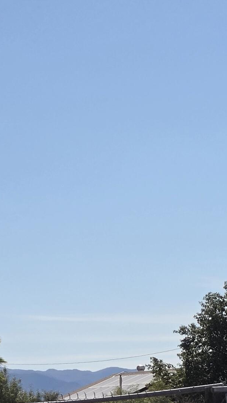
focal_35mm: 208
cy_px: 349
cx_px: 336
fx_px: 2225
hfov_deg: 5.8
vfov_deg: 10.3
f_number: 2.4
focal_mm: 7.9
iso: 50
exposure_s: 1/3790
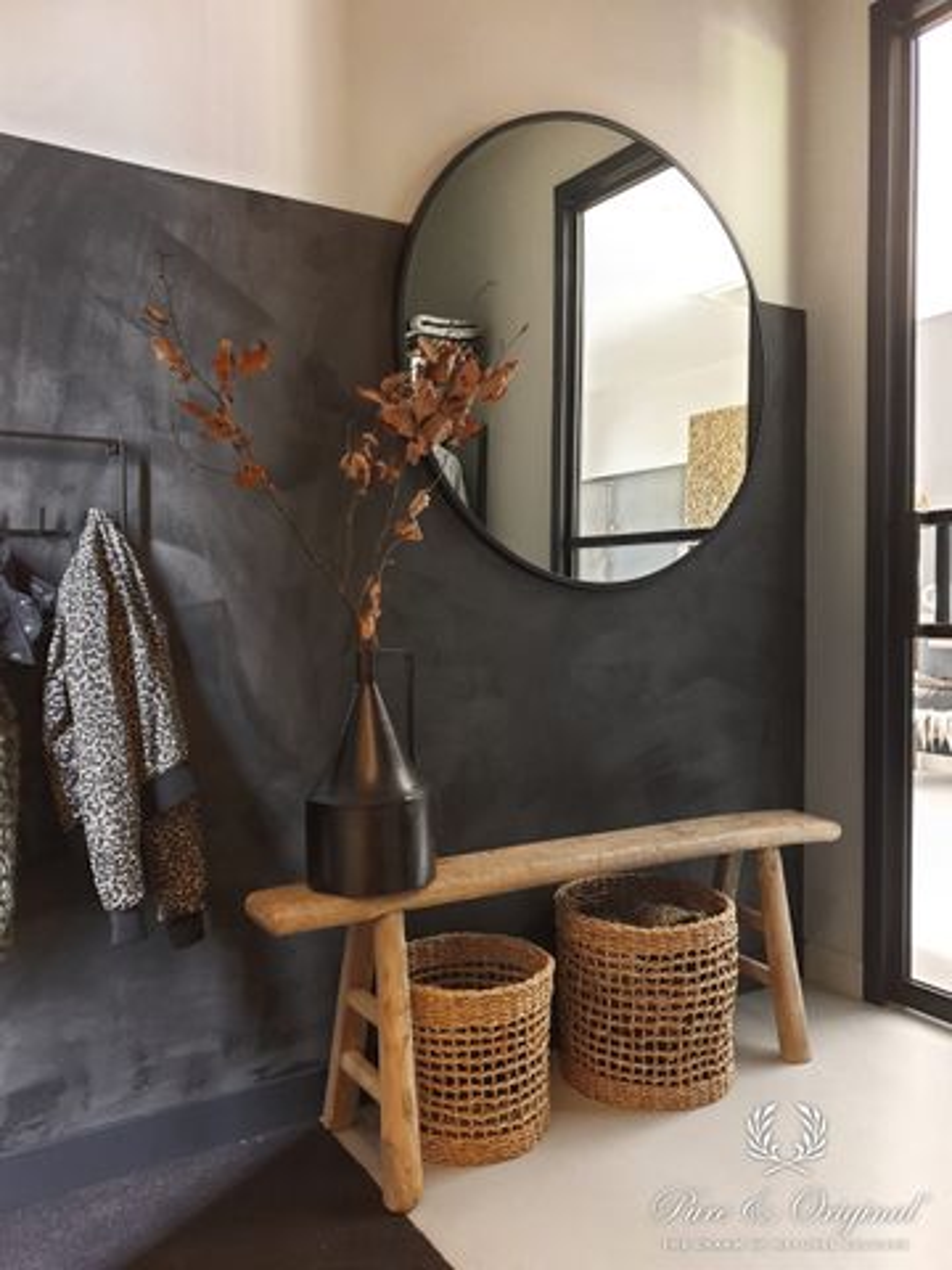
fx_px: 953
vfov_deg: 67.3
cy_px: 635
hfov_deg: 53.1
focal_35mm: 26
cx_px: 476
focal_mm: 4.3
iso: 320
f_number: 1.5
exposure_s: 1/10
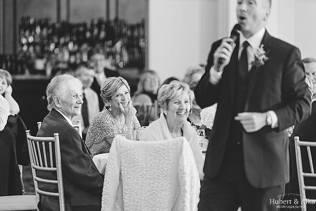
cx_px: 147
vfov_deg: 6.4
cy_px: 98
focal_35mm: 216
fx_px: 1897
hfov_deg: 9.5
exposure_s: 1/80
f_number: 2.8
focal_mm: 200
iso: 800
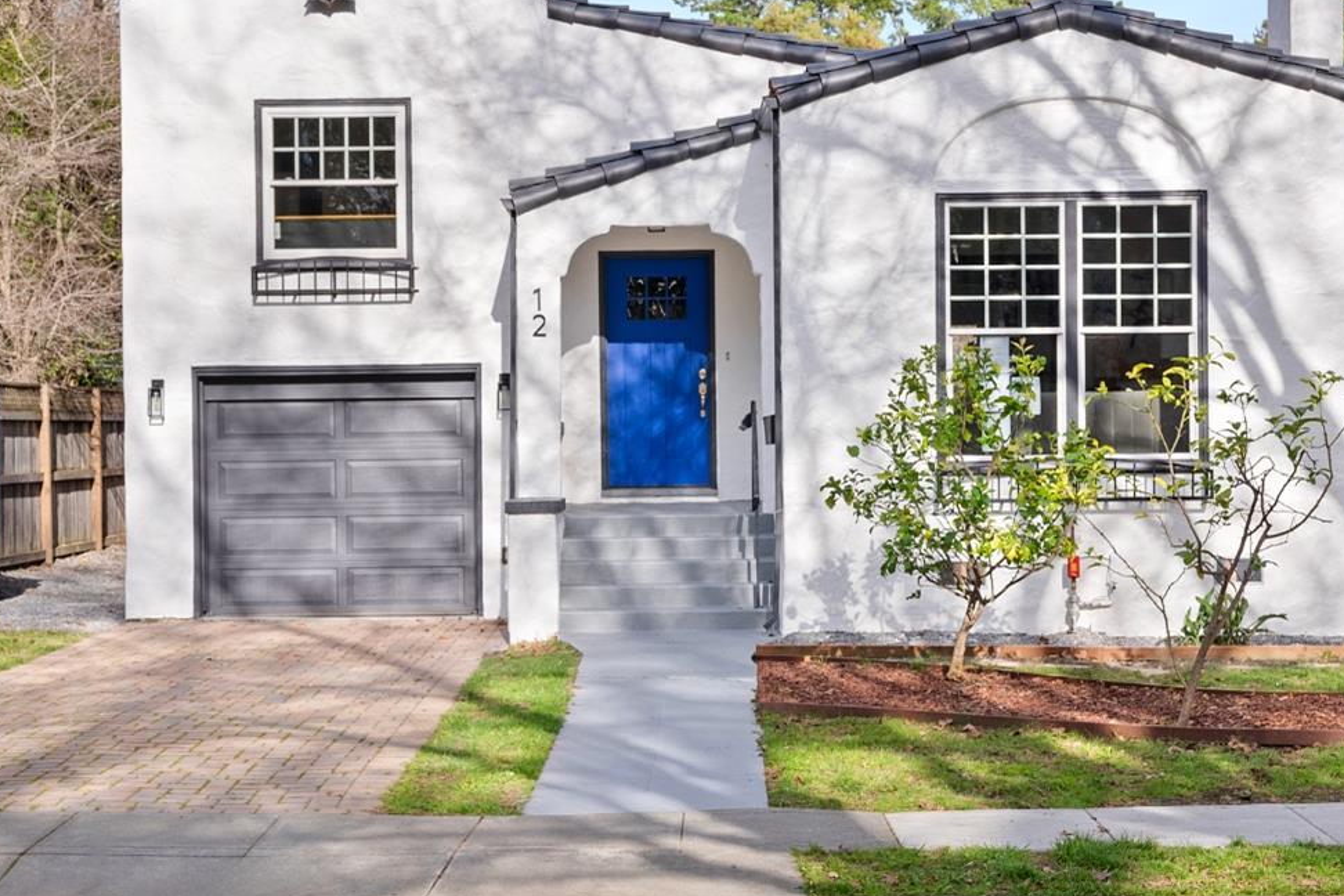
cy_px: 442
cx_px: 673
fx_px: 2650
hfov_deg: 28.5
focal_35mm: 71
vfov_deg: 19.2
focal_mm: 46
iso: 250
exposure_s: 1/125
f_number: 8
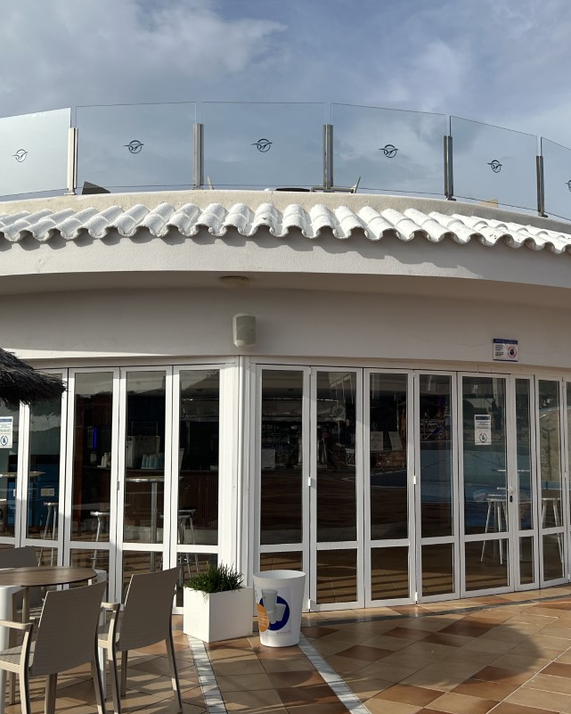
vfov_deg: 47.9
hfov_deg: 39.2
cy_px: 367
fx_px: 803
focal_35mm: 38
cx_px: 301
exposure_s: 1/6211
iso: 50
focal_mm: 5.7
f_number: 1.5
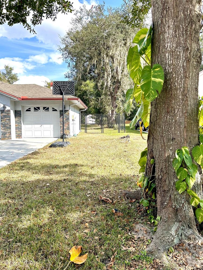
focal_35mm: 27
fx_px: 211
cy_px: 135
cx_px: 101
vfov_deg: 65.3
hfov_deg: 51.4
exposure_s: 1/2083
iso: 50
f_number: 1.5
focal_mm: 5.7
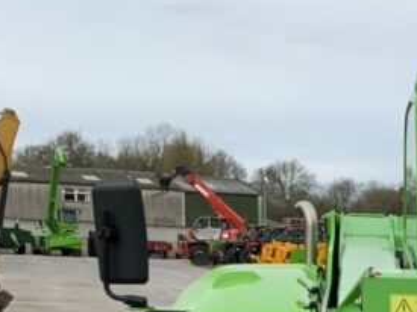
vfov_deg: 12.8
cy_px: 495
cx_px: 503
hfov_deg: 17.4
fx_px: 1300
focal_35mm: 108
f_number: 1.8
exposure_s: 1/842
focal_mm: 3
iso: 16
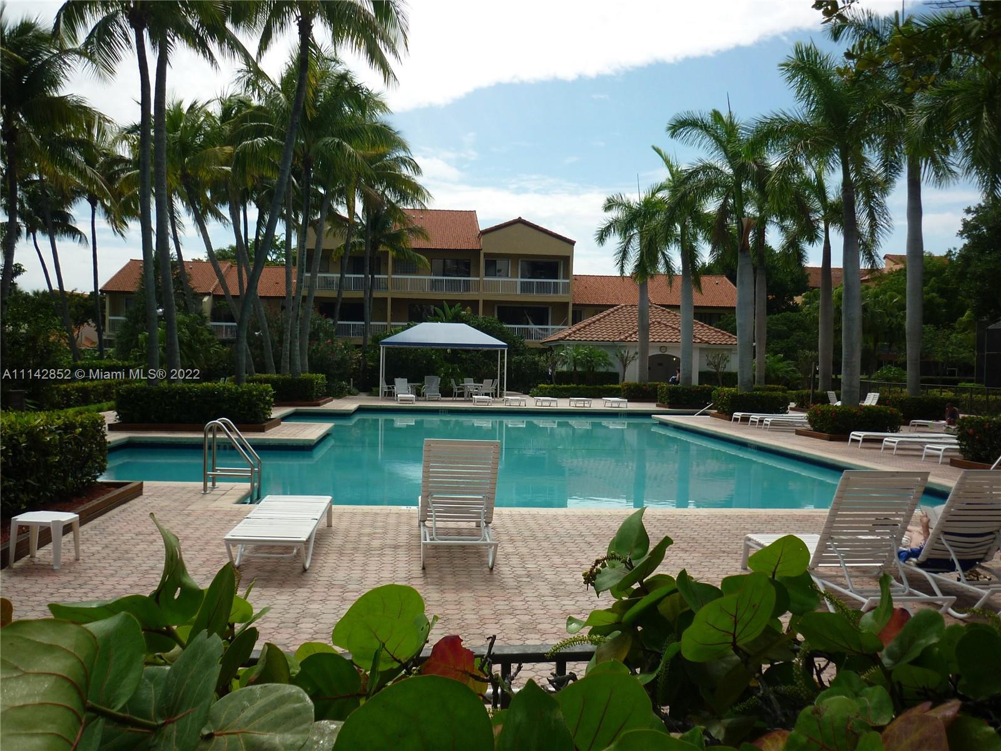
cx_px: 500
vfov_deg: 42.9
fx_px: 954
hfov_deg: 55.4
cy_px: 376
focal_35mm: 33
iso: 80
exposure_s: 1/200
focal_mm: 5.5
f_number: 8
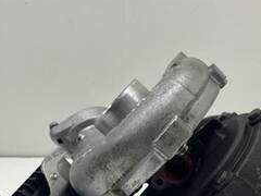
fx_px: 392
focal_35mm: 52
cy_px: 158
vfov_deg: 27.5
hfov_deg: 36.8
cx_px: 129
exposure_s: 1/100
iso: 80
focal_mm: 4.2
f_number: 1.6
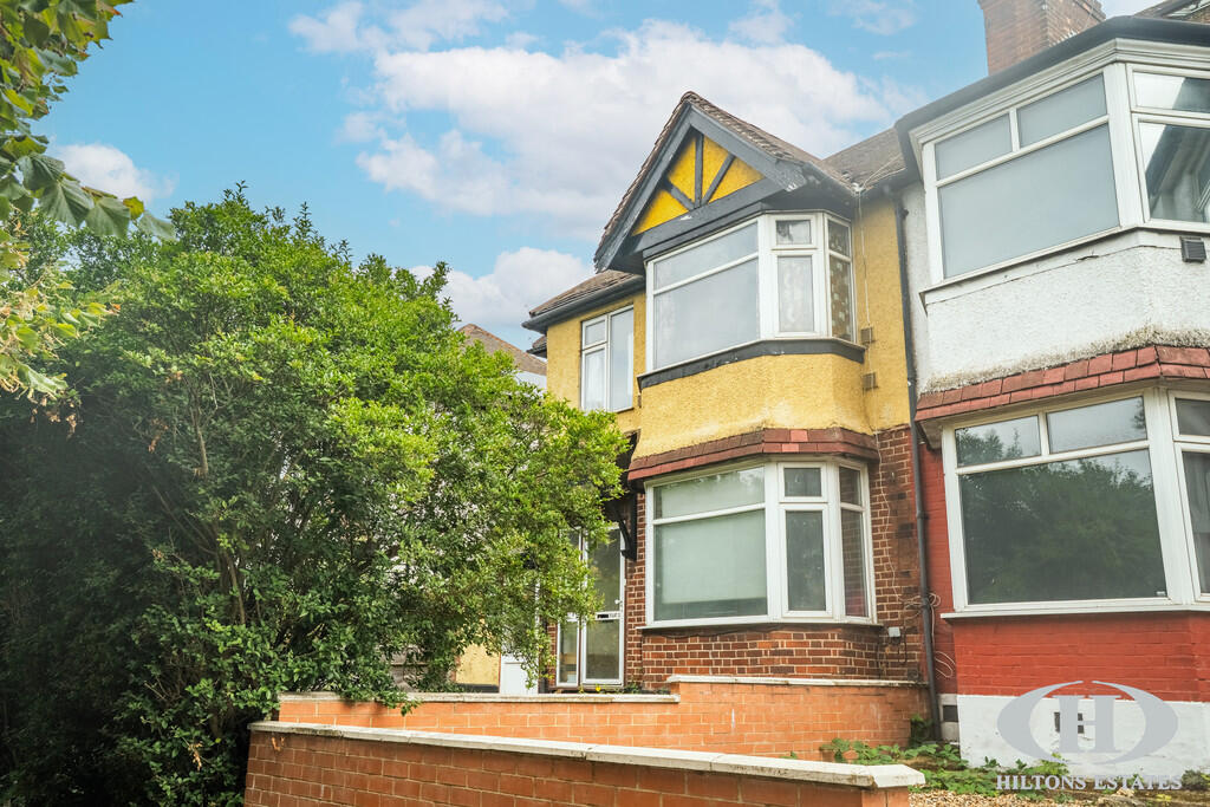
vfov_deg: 41.1
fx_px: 1076
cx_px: 605
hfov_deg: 58.7
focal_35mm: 32
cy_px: 404
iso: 500
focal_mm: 32
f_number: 8
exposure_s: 1/4000
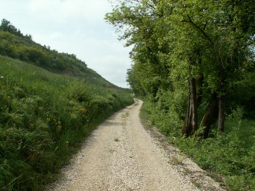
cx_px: 128
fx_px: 258
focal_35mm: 35
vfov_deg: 40.7
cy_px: 96
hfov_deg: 52.6
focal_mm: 5.86
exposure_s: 1/200
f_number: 7.1
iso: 50
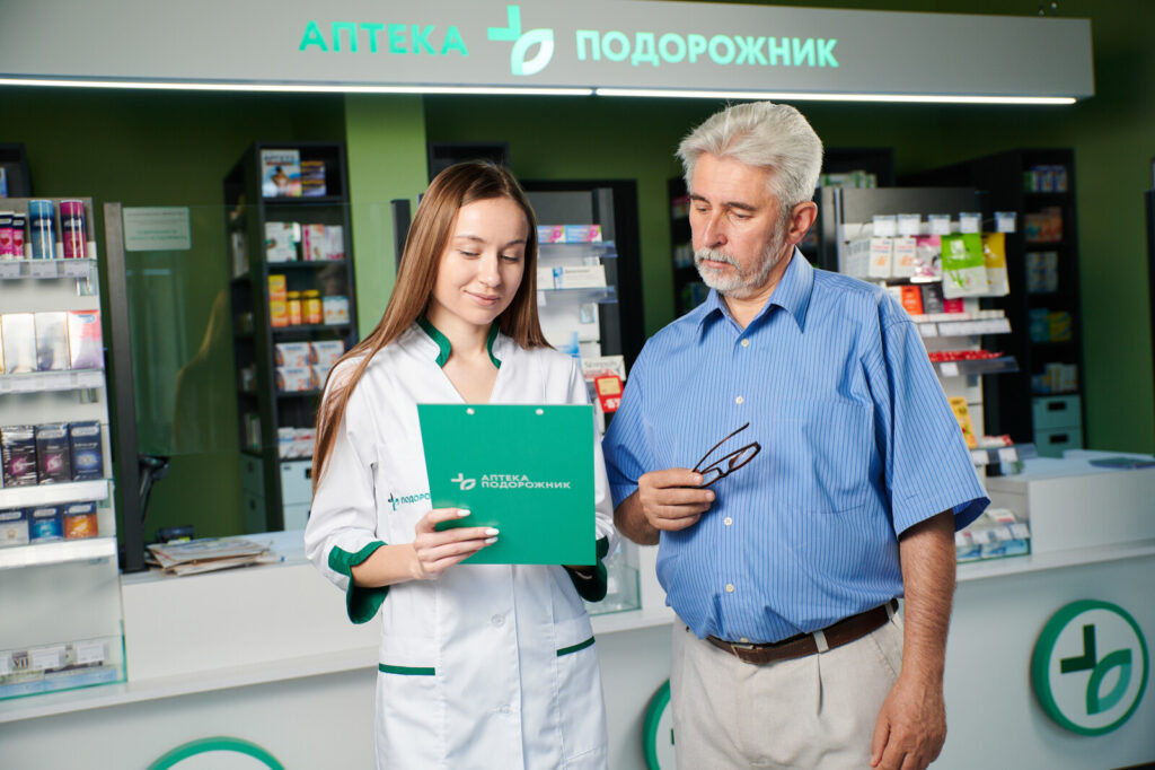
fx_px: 1283
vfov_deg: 33.4
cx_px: 578
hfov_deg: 48.5
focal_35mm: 40
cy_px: 385
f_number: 3.5
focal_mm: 40
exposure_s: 1/125
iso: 320
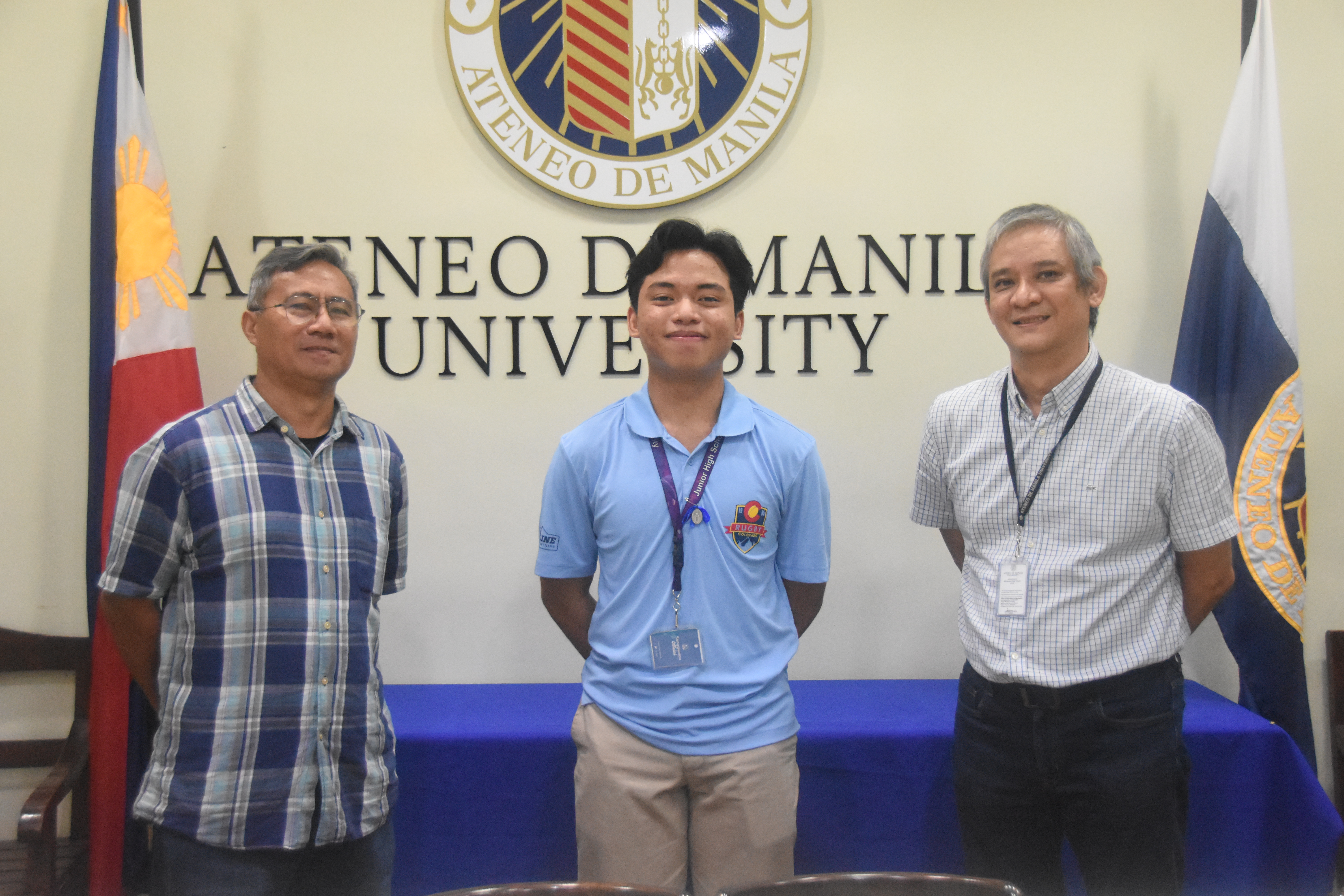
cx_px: 672
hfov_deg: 41.1
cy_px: 448
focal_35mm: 48
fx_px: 1792
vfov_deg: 28.1
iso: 6400
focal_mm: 32
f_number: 4.2
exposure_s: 1/200
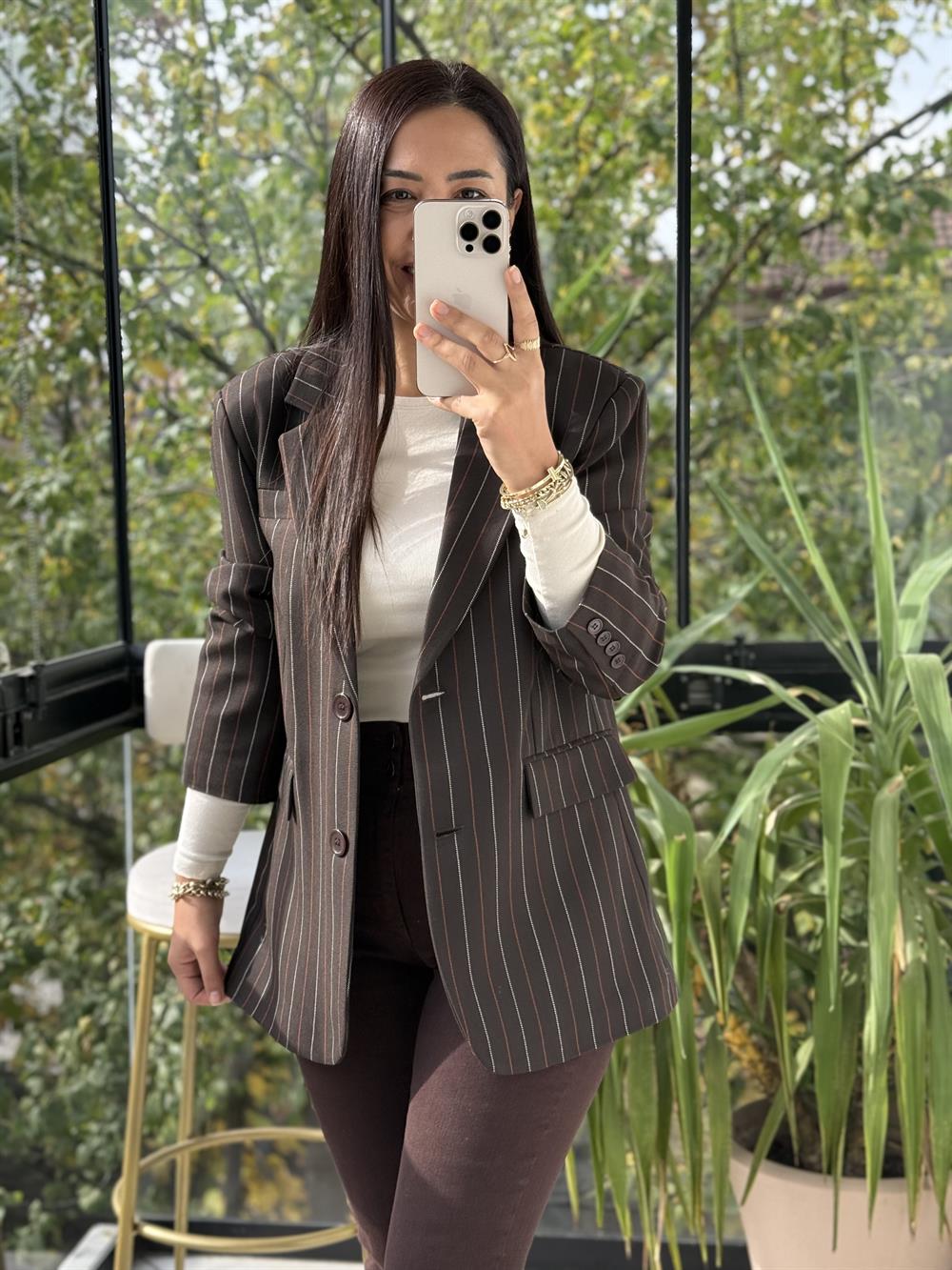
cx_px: 476
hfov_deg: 30.3
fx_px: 1760
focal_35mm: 48
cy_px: 635
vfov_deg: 39.7
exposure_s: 1/373
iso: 80
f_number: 1.78
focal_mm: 6.76
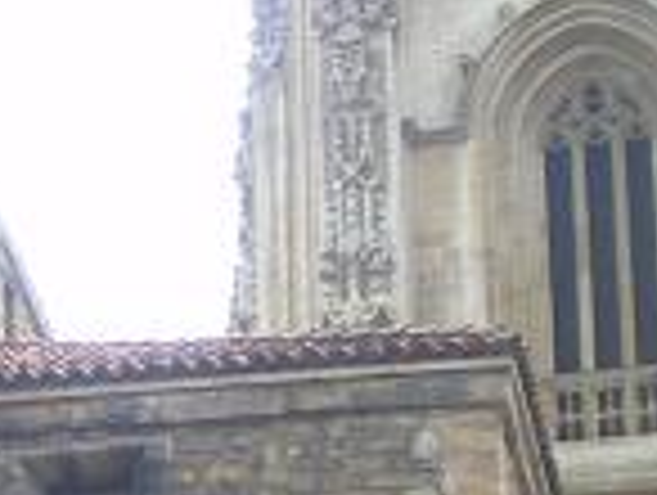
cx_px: -216
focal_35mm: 137
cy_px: 814
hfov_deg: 13.8
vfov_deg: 10.4
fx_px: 2604
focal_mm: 6.3
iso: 64
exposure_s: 1/60
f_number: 3.1
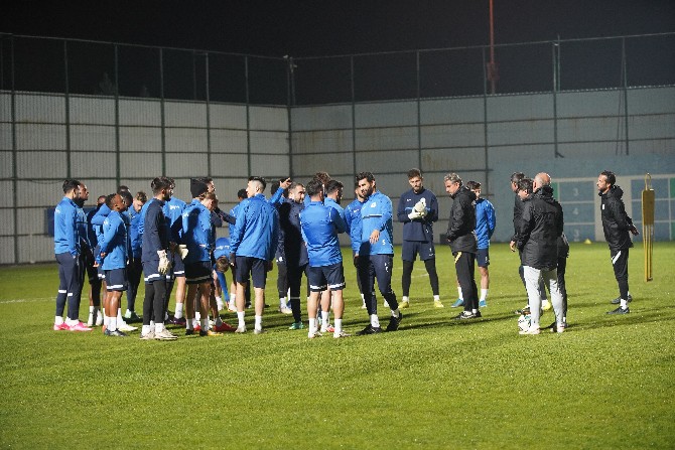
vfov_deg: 12.5
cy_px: 225
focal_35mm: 110
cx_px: 338
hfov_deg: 18.6
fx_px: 2063
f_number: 3.2
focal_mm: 110
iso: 4000
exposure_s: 1/400
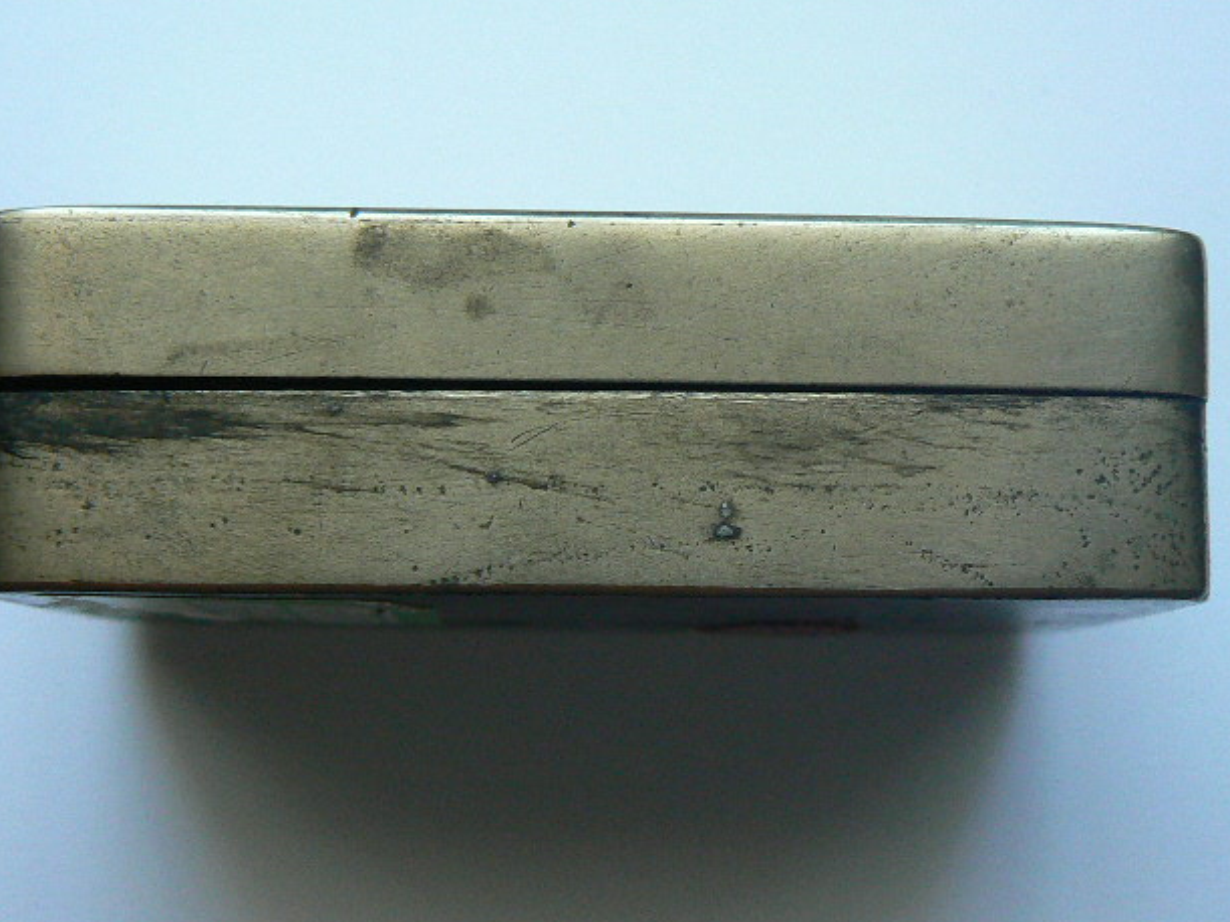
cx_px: 592
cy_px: 453
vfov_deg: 22.2
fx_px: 2345
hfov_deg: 29.4
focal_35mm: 66
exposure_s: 1/30
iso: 200
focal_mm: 7.6
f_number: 2.8
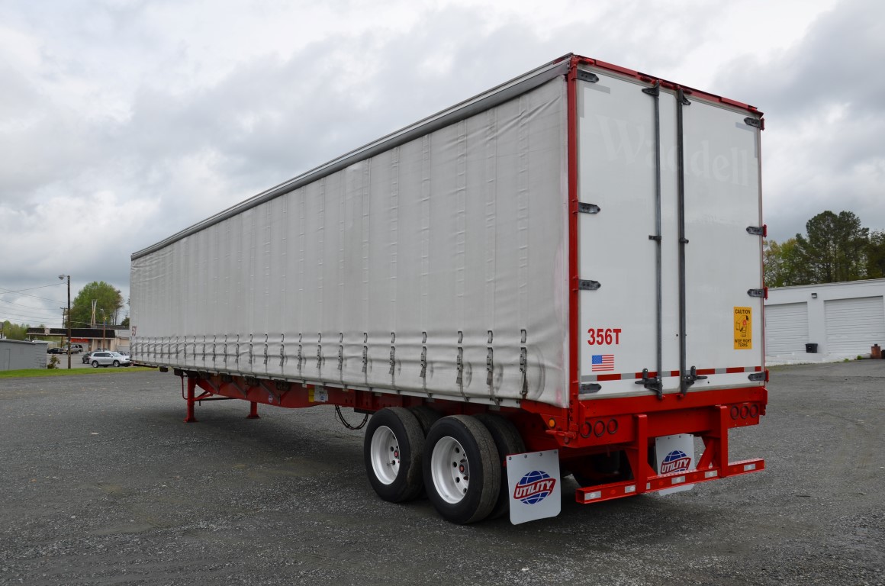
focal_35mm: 32
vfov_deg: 41.5
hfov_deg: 59.6
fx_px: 773
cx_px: 442
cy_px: 293
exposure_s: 1/250
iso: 110
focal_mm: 21
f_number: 8
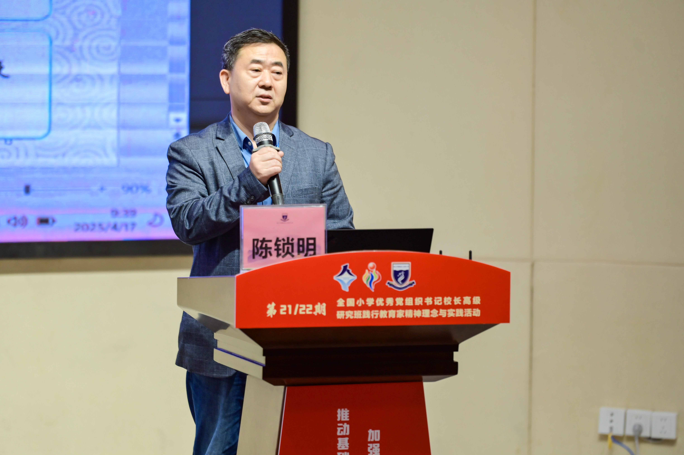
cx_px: 342
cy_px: 228
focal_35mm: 200
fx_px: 3797
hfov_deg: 10.3
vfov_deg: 6.9
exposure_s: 1/400
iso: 1250
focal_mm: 200
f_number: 2.8
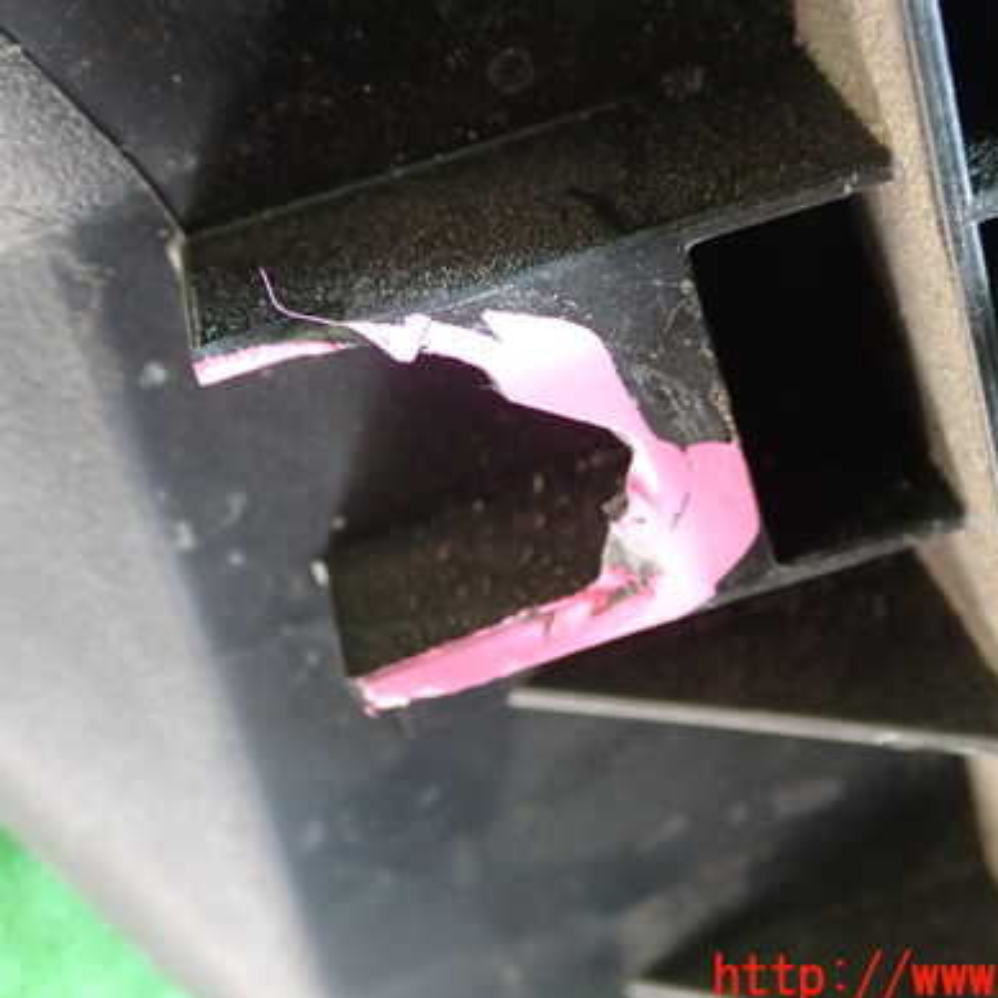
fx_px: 1957
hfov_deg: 28.6
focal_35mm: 60
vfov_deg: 28.6
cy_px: 434
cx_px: 523
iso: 800
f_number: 2.9
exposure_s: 1/15
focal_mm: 7.84
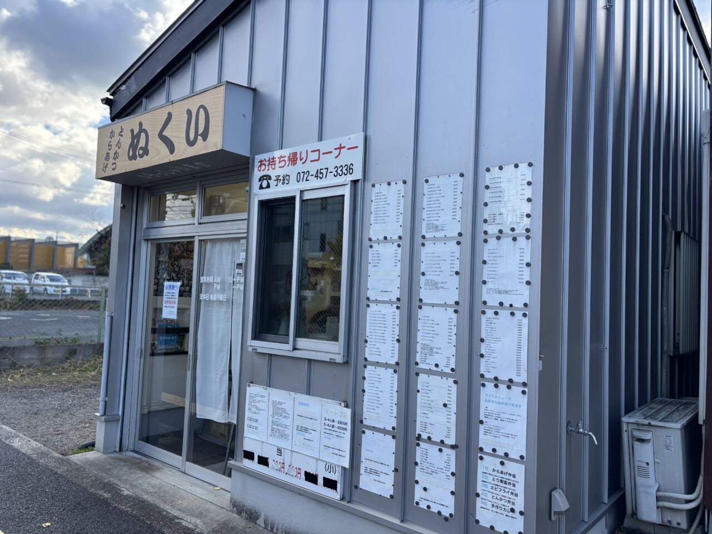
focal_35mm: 26
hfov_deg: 67.3
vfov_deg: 53.1
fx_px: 535
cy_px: 267
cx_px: 356
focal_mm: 5.96
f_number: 1.6
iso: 50
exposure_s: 1/775
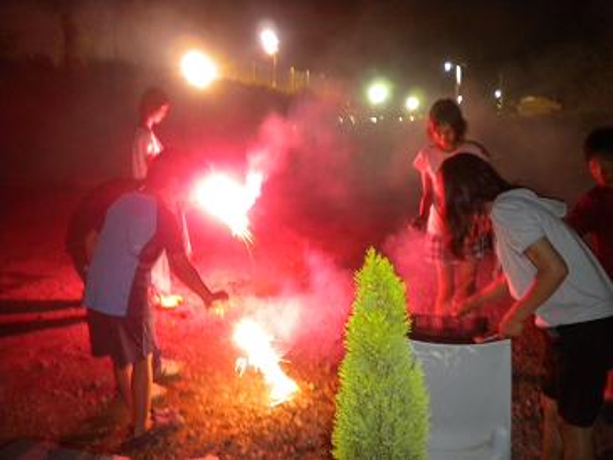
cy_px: 230
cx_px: 306
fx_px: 620
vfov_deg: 40.7
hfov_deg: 52.6
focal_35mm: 35
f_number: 3.1
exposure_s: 1/8
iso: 400
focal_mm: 6.3
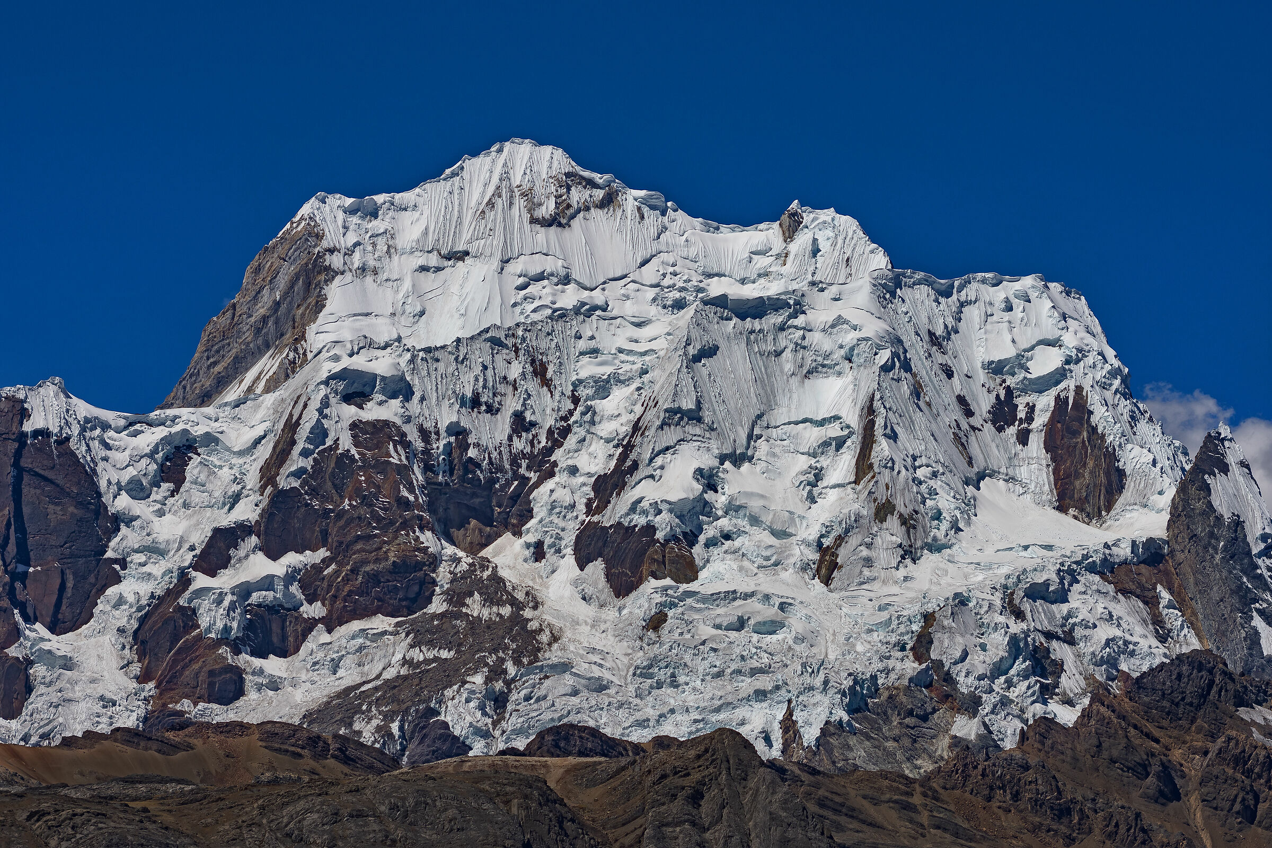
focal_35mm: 105
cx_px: 636
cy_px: 424
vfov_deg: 13.0
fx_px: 3710
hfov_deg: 19.5
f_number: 7.1
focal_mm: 70
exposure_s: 1/500
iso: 100
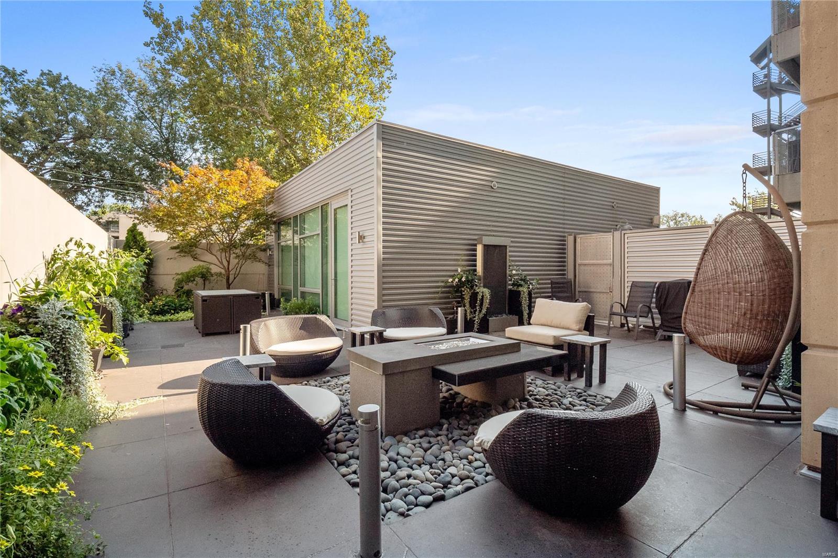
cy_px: 279
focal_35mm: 16
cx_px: 419
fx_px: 372
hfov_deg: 96.7
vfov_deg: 73.7
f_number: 6.3
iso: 400
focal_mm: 8
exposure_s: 1/640
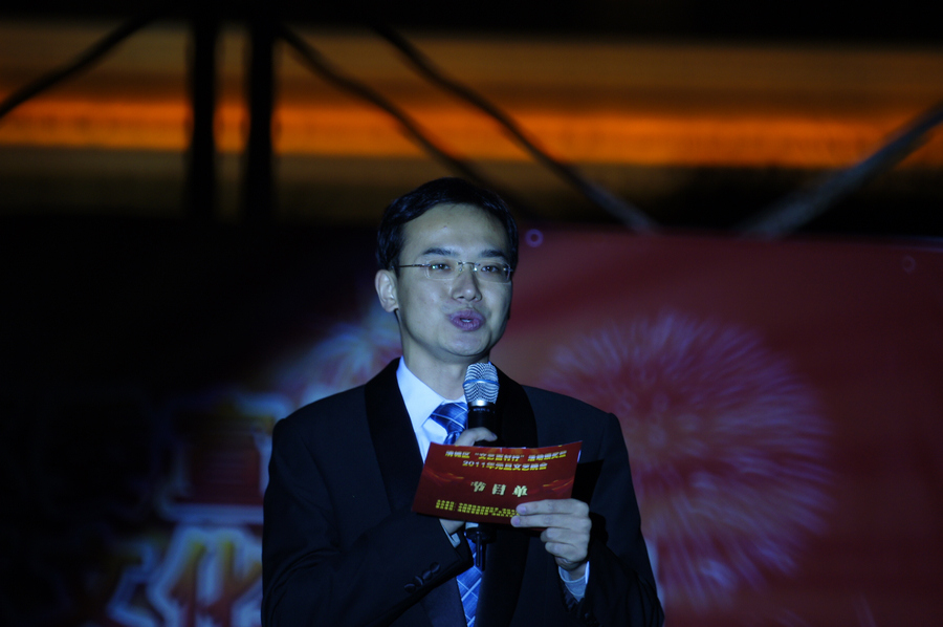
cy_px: 314
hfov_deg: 2.8
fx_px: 19624
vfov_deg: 1.8
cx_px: 472
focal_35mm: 750
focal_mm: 500
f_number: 8
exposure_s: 1/20
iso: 400
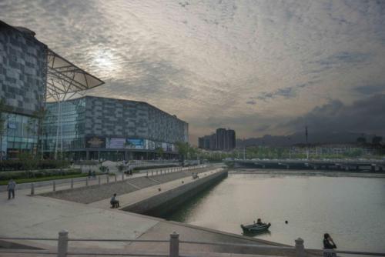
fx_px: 321
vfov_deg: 43.7
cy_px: 128
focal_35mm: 30
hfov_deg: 61.9
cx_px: 192
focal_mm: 30
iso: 640
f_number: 20
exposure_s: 1/1250
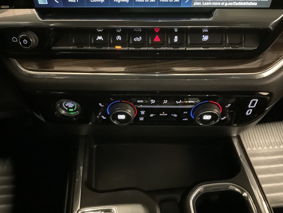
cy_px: 106
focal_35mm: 29
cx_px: 142
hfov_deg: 61.7
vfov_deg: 48.2
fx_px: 237
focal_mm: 3
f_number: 1.8
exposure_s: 1/17
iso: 1600
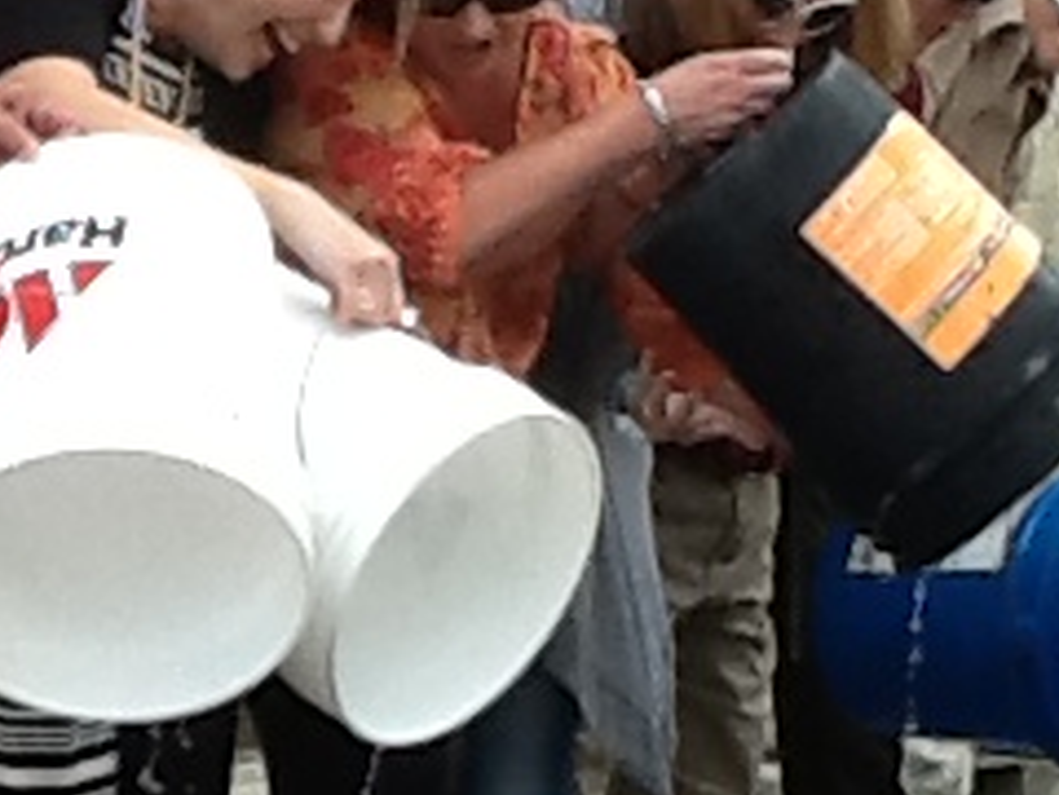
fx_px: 5384
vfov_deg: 8.4
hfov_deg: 11.0
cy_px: 808
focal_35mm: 176
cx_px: -256
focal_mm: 2.03
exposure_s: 1/278
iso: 40
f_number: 2.4
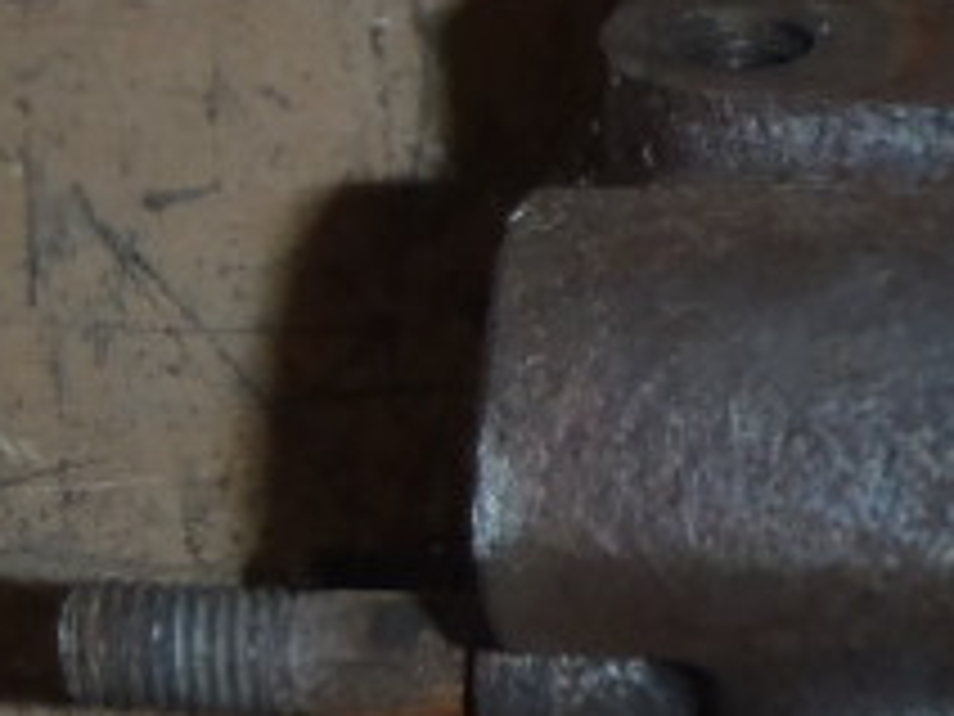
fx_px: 6311
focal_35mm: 229
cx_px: 1786
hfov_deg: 8.3
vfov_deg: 6.4
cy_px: 919
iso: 100
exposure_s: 1/40
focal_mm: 6.83
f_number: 4.6
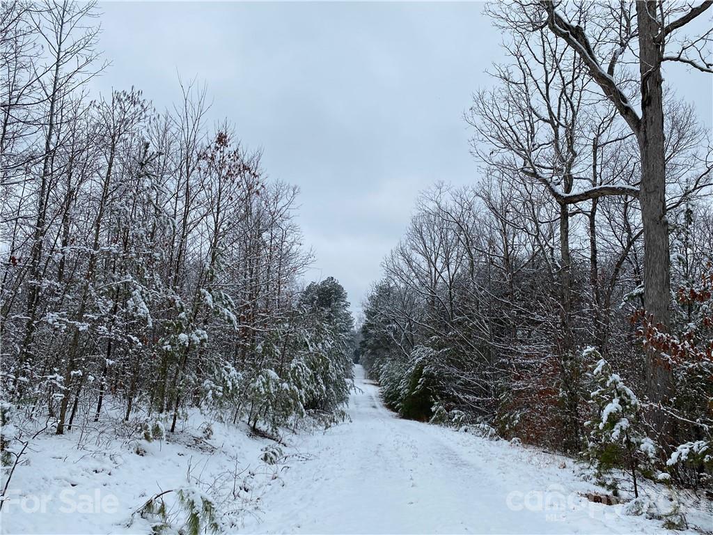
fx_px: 536
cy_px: 268
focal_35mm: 26
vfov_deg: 53.1
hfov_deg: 67.3
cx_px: 356
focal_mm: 4.25
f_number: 1.8
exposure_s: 1/822
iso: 32
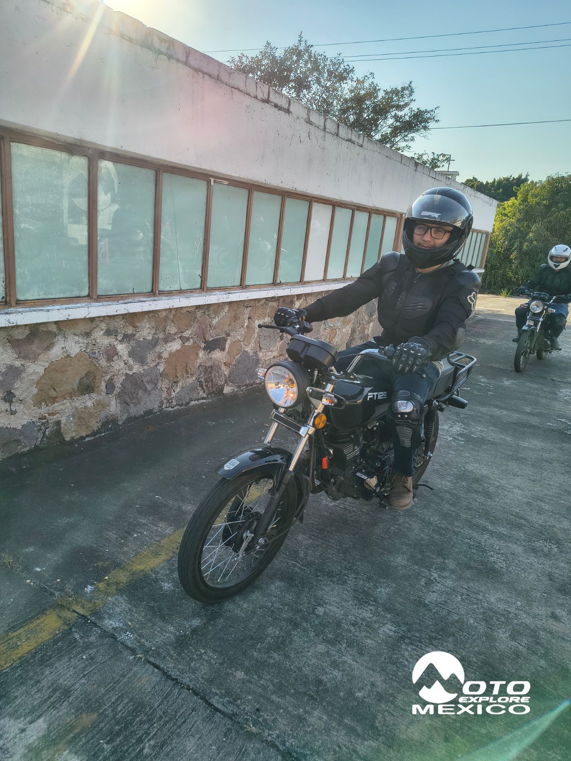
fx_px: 528
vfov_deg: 71.6
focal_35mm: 24
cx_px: 286
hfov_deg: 56.8
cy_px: 380
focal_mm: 5.56
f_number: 1.8
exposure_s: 1/1446
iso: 101
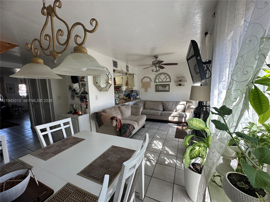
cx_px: 135
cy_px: 101
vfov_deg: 85.7
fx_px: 109
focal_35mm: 14
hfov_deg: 102.1
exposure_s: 1/120
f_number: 2.2
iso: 100
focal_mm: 2.22
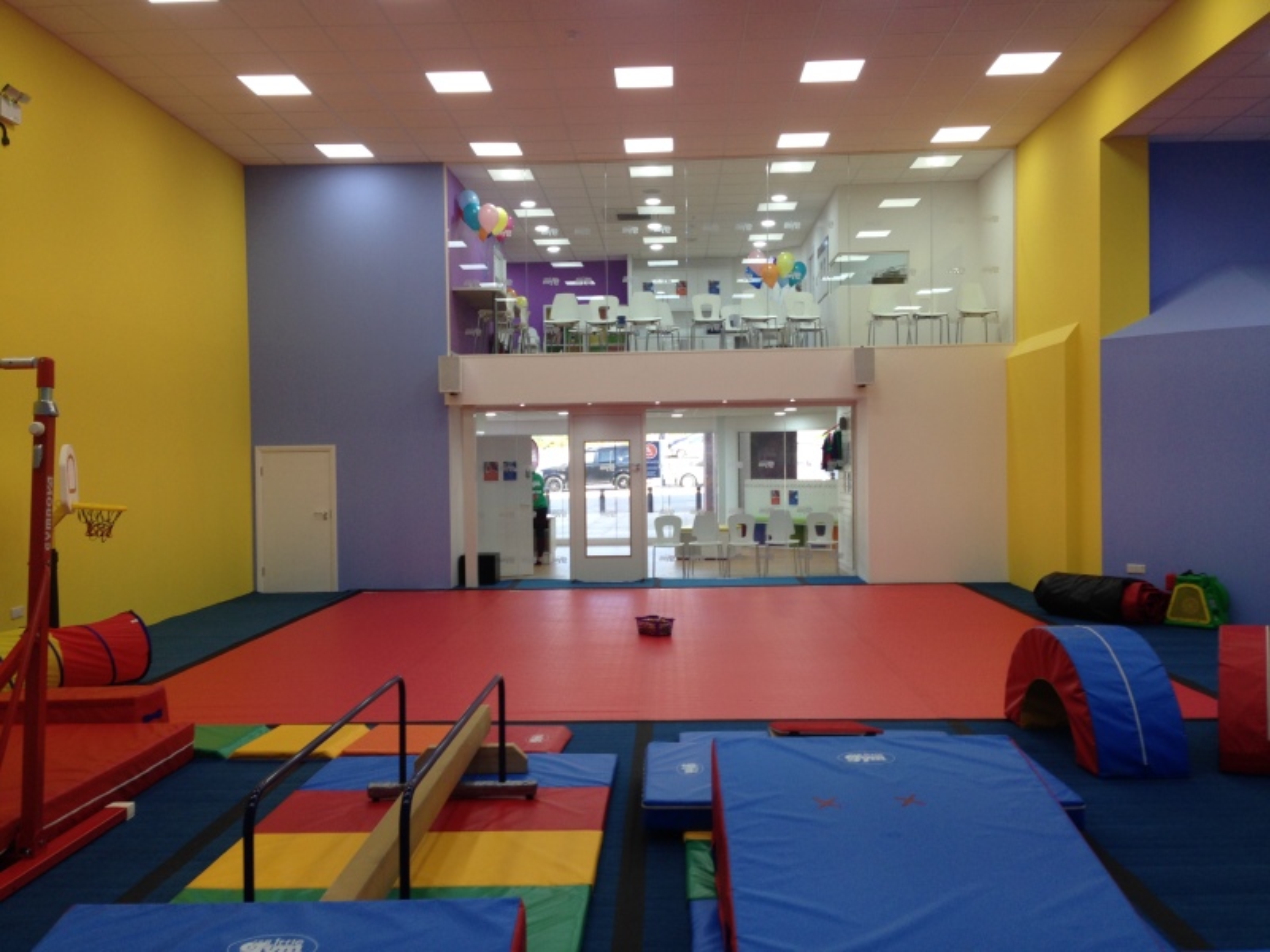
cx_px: 635
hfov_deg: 55.4
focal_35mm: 33
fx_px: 1211
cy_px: 476
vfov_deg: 42.9
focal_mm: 4.12
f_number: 2.4
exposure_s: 1/40
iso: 50
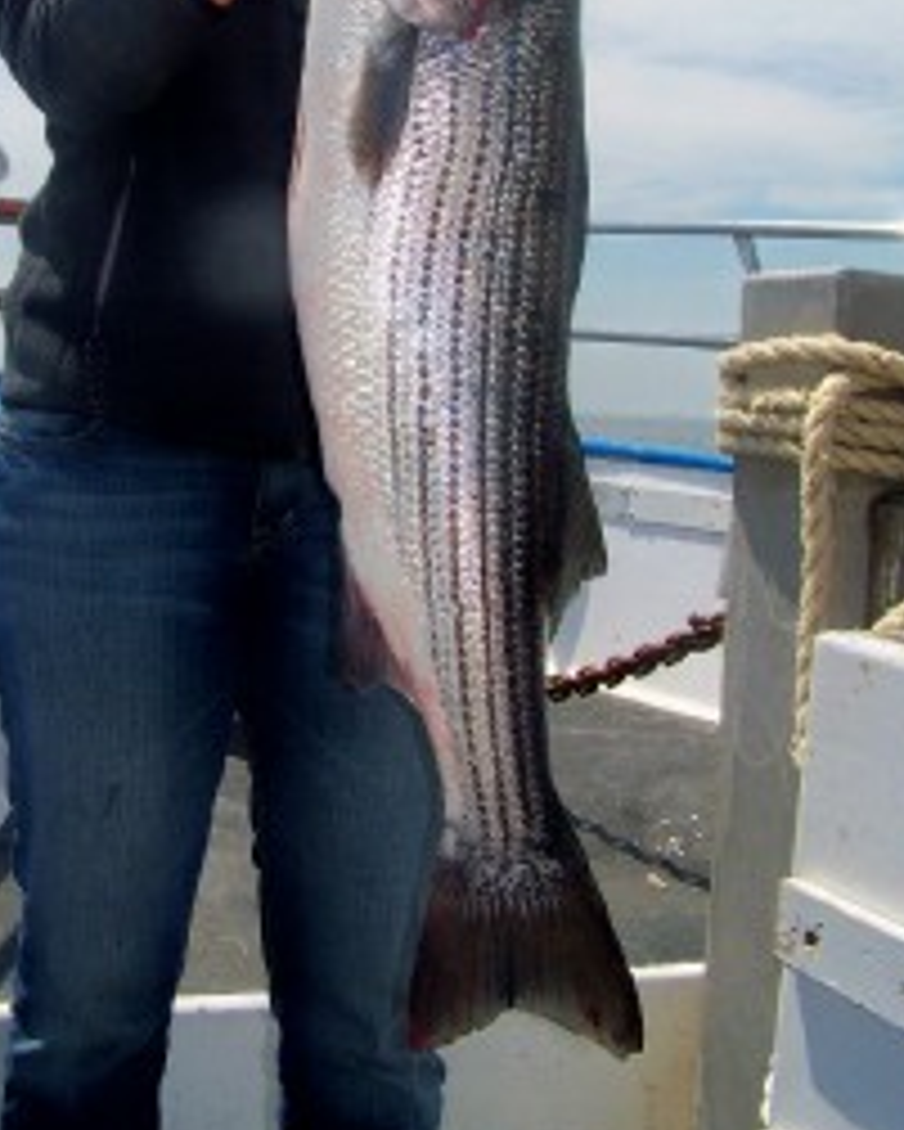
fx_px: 1872
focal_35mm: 56
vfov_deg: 33.0
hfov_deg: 26.9
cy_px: 293
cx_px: 274
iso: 64
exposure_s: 1/640
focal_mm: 5.85
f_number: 4
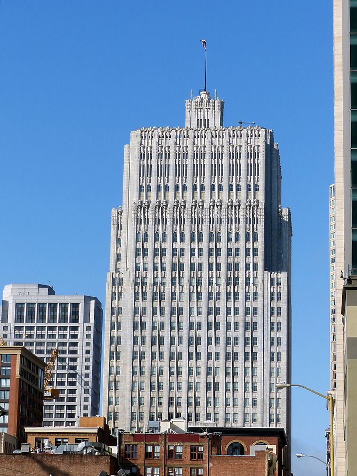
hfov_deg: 14.5
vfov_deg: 19.3
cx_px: 178
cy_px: 238
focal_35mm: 102
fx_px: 1403
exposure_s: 1/1600
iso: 100
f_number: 4
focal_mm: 18.3
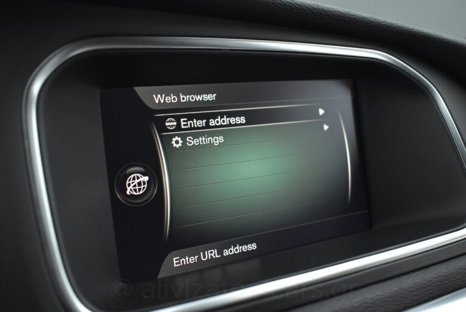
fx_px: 486
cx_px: 233
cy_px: 156
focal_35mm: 38
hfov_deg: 51.3
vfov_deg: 35.5
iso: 1600
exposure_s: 1/125
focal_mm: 25
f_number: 4
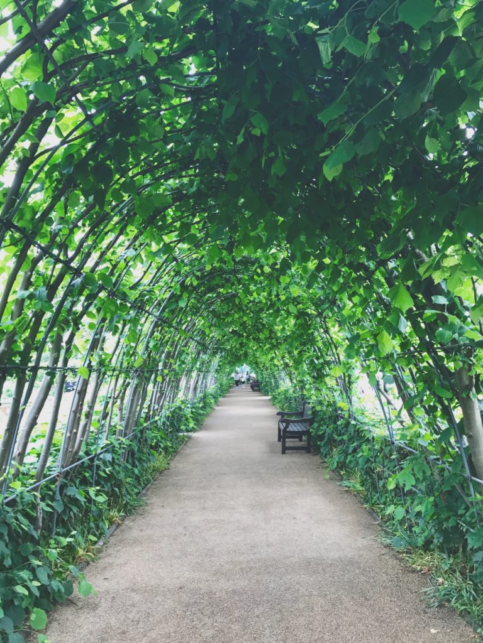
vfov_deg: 63.4
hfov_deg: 49.7
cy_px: 322
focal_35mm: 28
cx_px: 242
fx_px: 521
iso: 25
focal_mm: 3.99
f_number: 1.8
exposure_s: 1/100
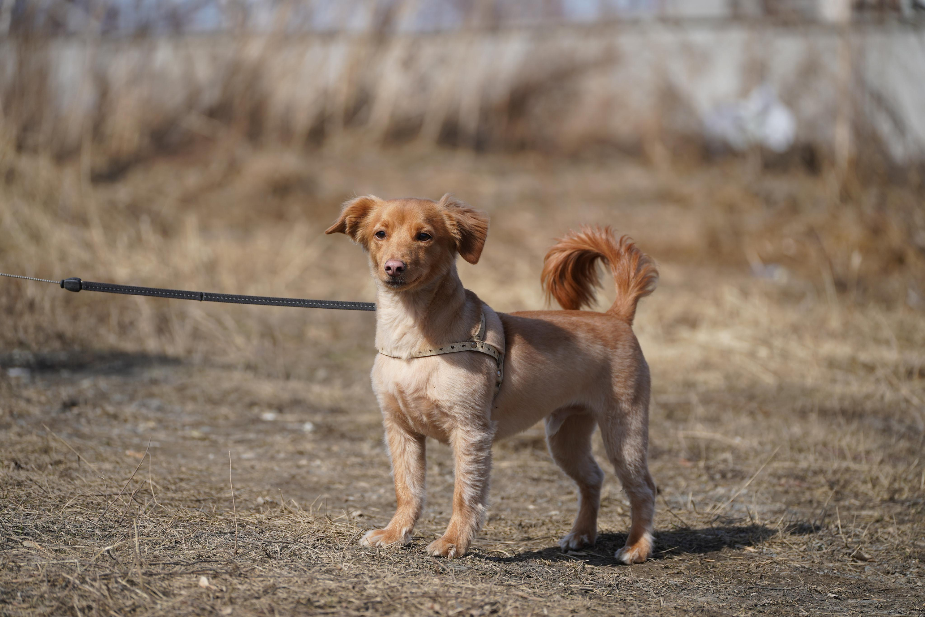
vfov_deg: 7.8
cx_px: 462
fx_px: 4548
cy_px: 308
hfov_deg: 11.6
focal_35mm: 177
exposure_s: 1/1000
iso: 200
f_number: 5.6
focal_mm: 177
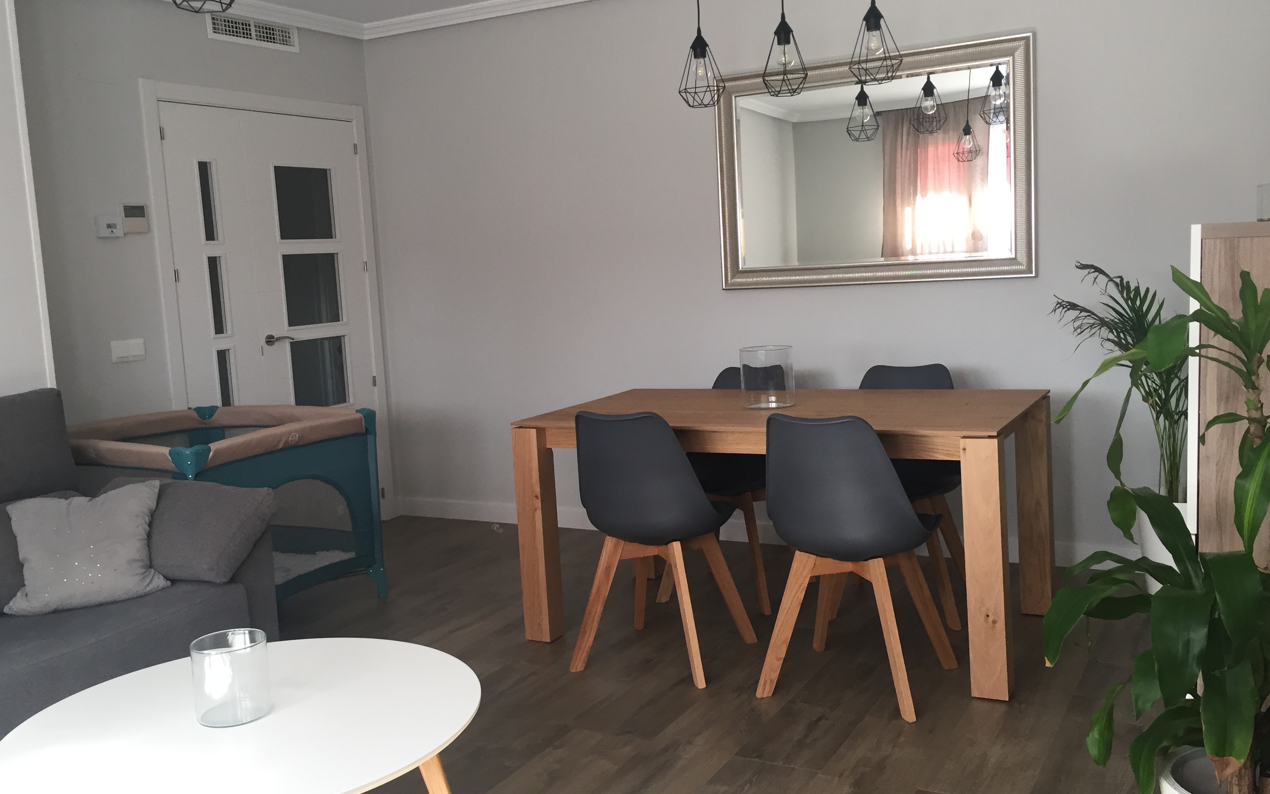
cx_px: 626
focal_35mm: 33
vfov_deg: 38.3
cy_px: 391
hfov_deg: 58.1
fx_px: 1142
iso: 40
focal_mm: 4.15
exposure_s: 1/33
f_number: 2.2
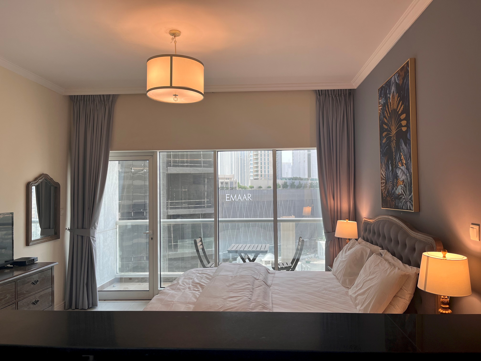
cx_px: 240
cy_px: 180
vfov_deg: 53.1
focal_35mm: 26
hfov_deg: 67.3
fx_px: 361
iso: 40
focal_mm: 5.1
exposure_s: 1/100
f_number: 1.6
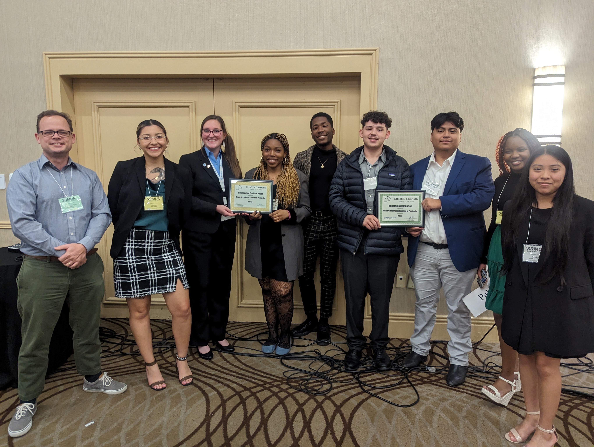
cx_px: 297
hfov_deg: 71.5
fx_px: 412
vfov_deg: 56.9
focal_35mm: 24
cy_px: 224
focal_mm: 6.81
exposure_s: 1/120
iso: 945
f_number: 1.85
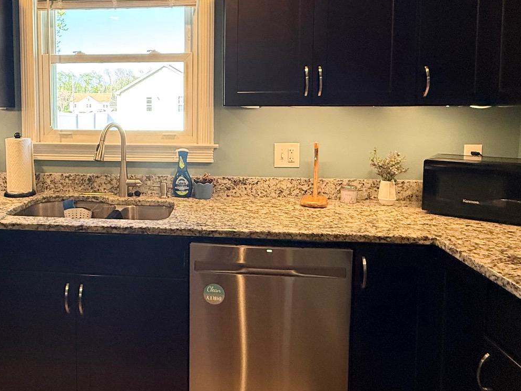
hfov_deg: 59.8
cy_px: 140
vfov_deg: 47.7
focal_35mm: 29
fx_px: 437
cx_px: 163
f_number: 2.2
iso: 320
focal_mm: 2.22
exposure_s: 1/120
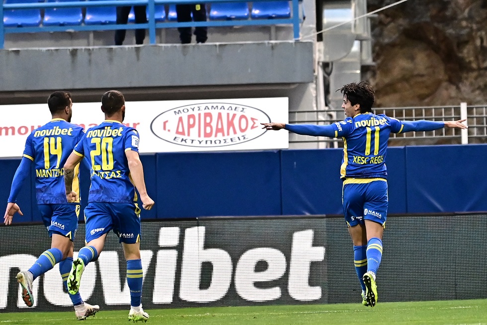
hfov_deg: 6.9
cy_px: 162
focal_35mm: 300
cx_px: 244
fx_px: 4057
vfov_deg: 4.6
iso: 2500
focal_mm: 200
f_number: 2.8
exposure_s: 1/2000
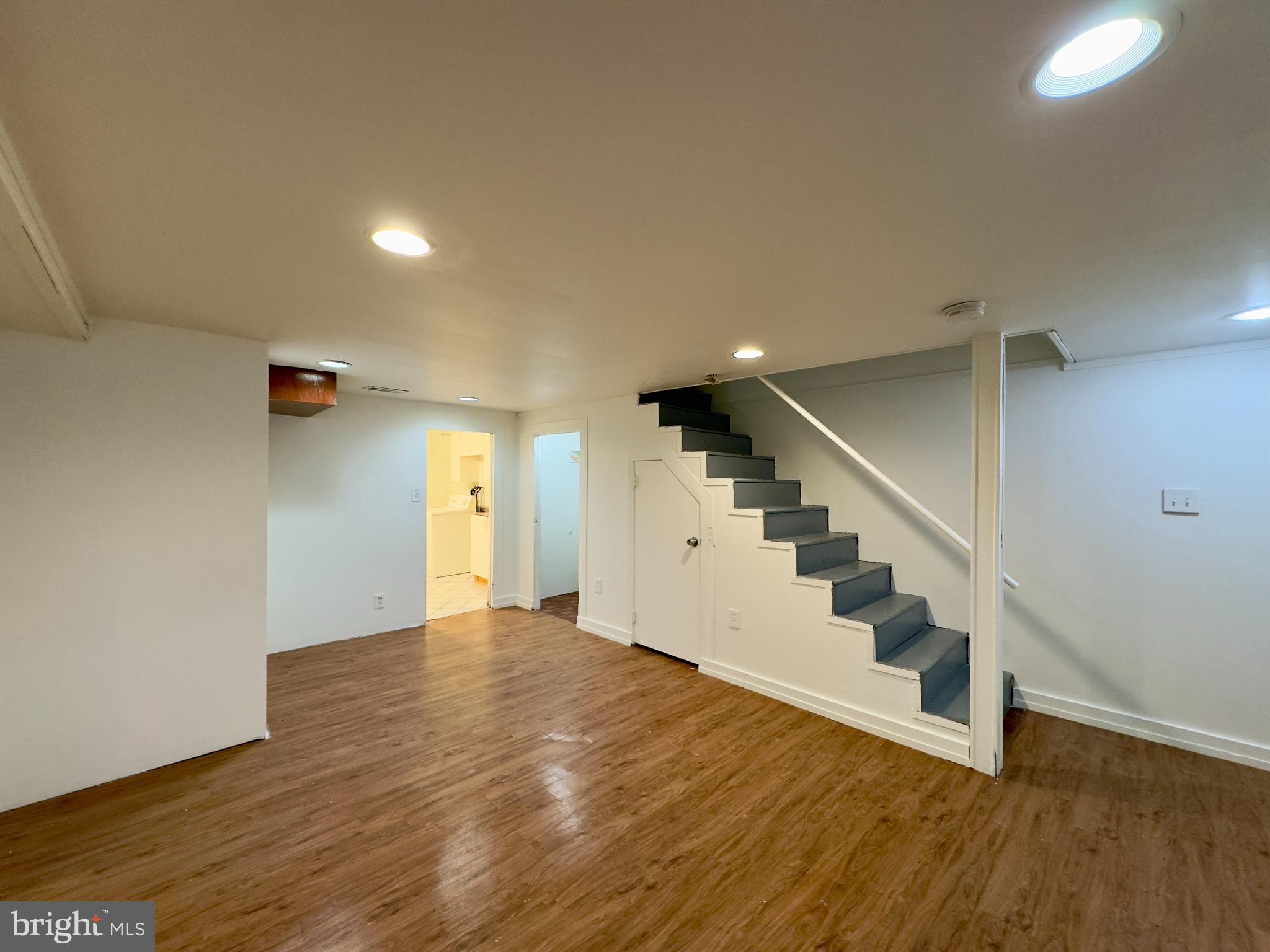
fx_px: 514
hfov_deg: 102.1
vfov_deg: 85.7
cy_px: 476
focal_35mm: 14
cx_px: 635
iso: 200
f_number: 2.2
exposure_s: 1/60
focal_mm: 2.22
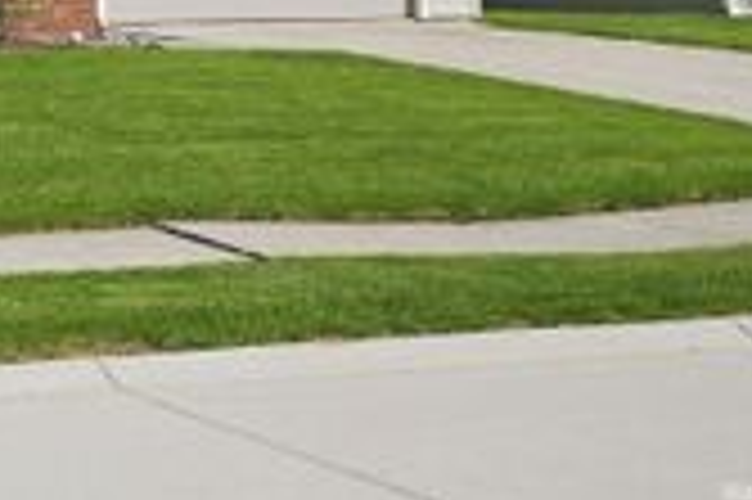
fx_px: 1878
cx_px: -333
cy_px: -241
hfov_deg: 20.0
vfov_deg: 14.2
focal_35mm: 90
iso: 100
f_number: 4
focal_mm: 20
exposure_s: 1/1600
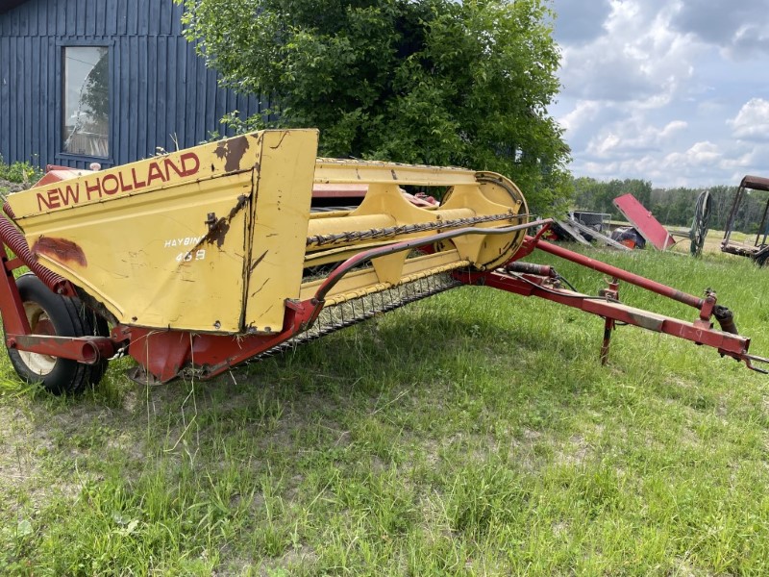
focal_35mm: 26
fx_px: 578
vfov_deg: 53.1
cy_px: 288
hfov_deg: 67.3
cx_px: 384
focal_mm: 4.2
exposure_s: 1/1006
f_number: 1.6
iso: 32
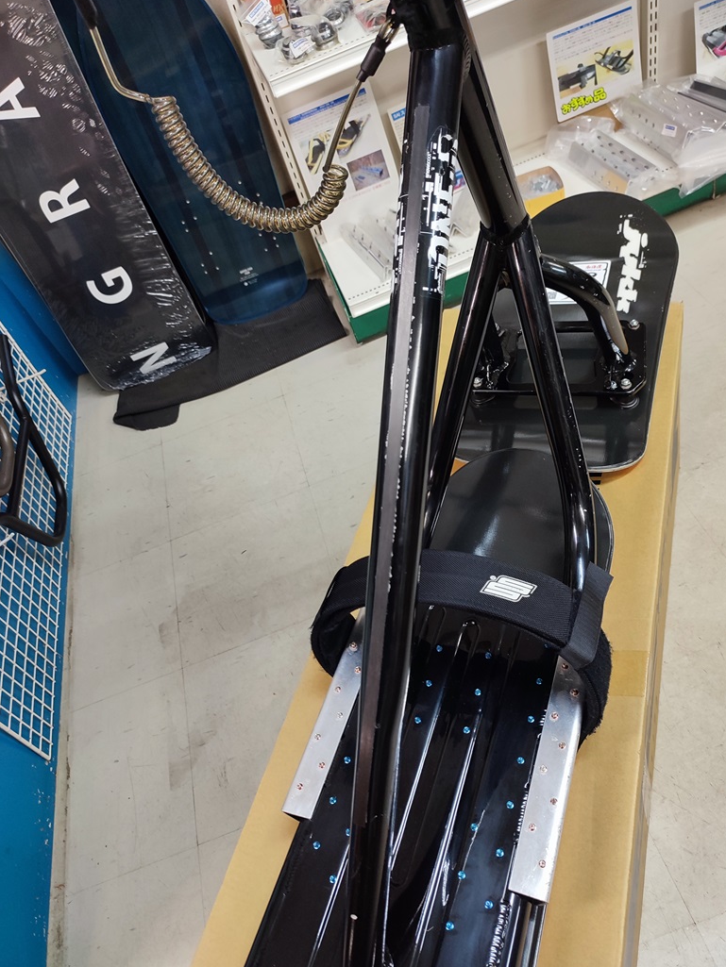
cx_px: 377
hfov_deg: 53.1
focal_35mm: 26
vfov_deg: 67.3
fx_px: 727
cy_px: 481
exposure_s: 1/33
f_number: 1.9
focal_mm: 6.04
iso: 390
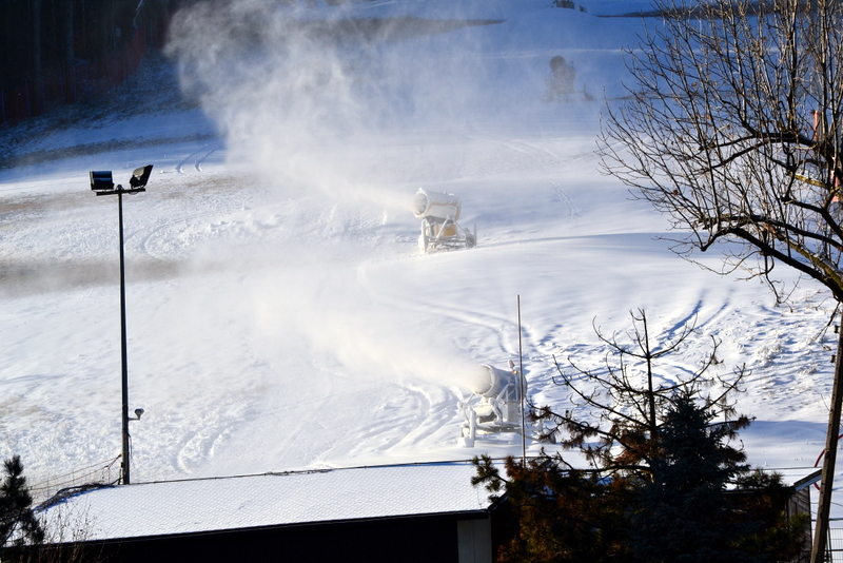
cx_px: 422
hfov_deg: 9.1
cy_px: 282
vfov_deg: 6.1
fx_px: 5270
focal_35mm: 225
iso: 280
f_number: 11
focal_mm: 150
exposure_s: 1/500
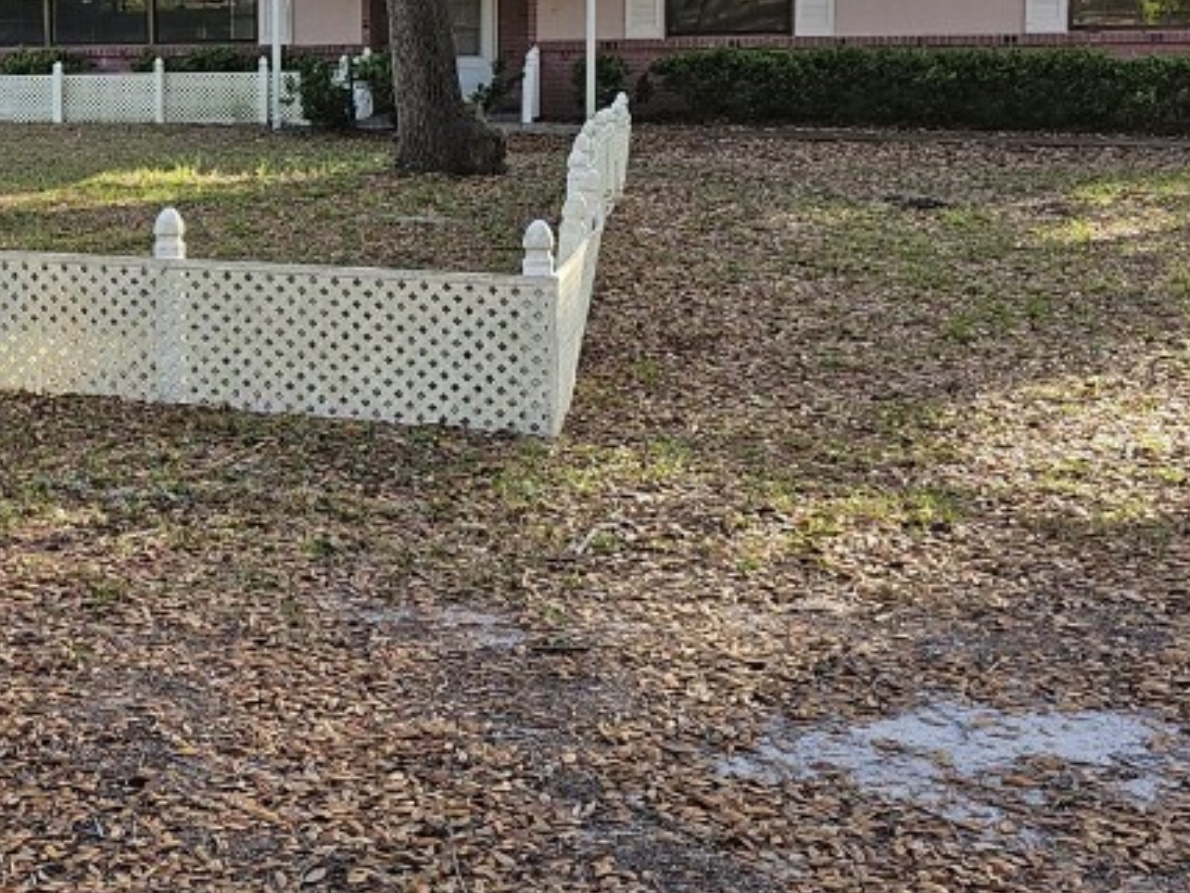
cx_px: 70
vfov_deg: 26.0
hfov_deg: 32.8
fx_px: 1891
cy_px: 170
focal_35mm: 55
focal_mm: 6.3
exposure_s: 1/60
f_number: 1.7
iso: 12
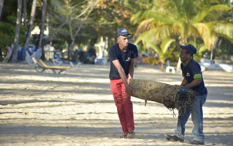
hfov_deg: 12.0
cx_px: 116
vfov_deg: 7.5
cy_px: 78
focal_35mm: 174
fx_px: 1105
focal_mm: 170
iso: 200
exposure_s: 1/500
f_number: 4.5
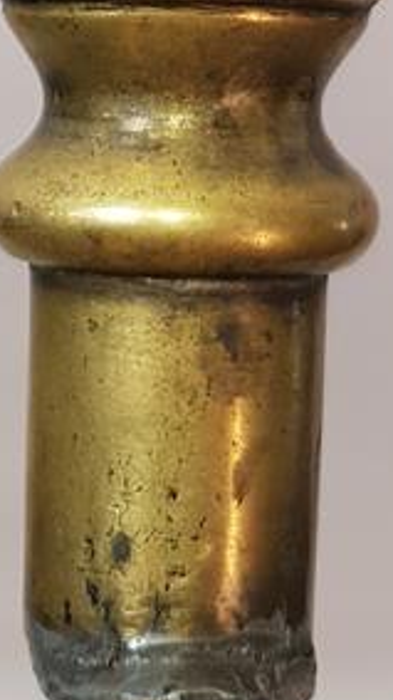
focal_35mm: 120
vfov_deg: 16.6
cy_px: -280
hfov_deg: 10.1
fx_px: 2225
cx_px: 77
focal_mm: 4.3
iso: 40
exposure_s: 1/141
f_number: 1.7
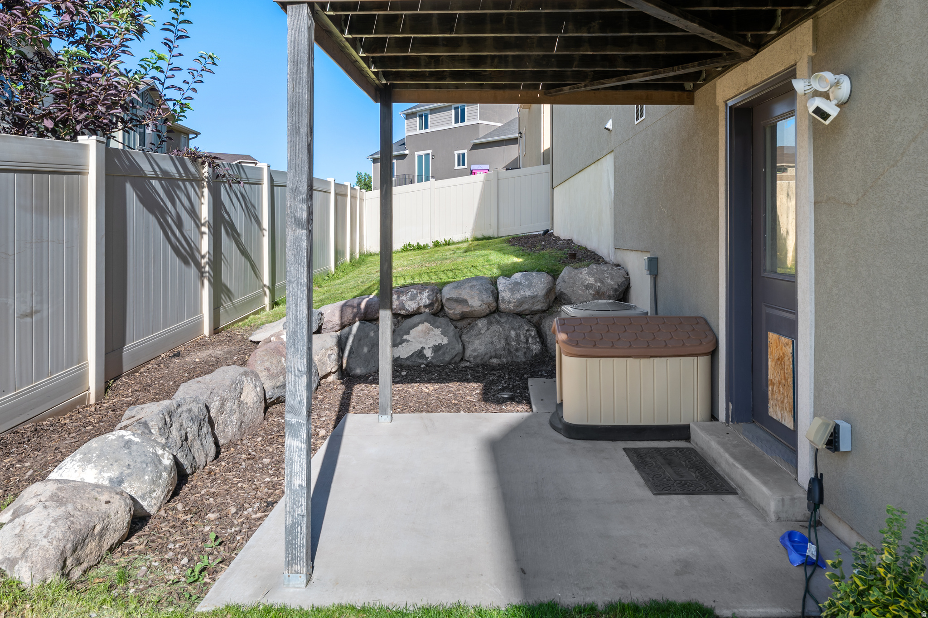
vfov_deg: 53.1
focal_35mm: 24
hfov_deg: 73.8
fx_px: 618
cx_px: 464
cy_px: 309
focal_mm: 16
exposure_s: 1/100
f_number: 6.3
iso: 80
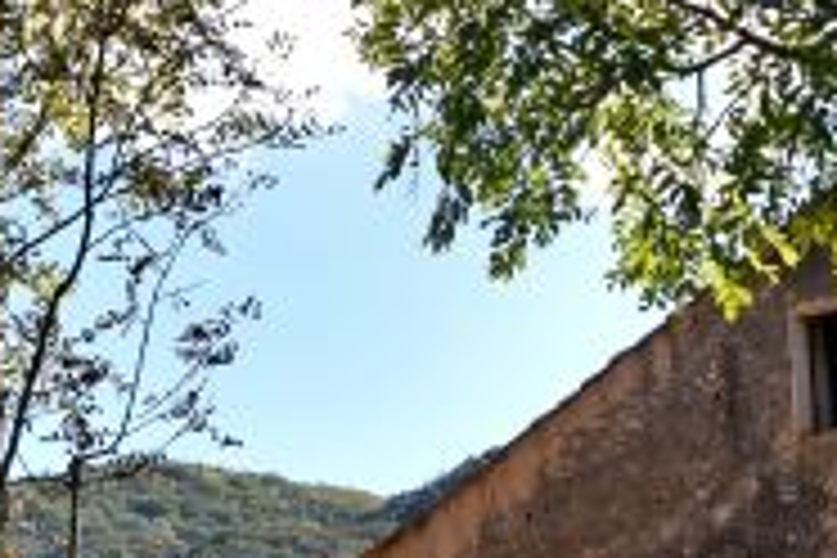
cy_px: -76
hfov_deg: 13.7
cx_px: 148
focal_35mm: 149
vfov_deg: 9.1
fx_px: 3464
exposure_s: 1/320
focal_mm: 18
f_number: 9
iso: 200
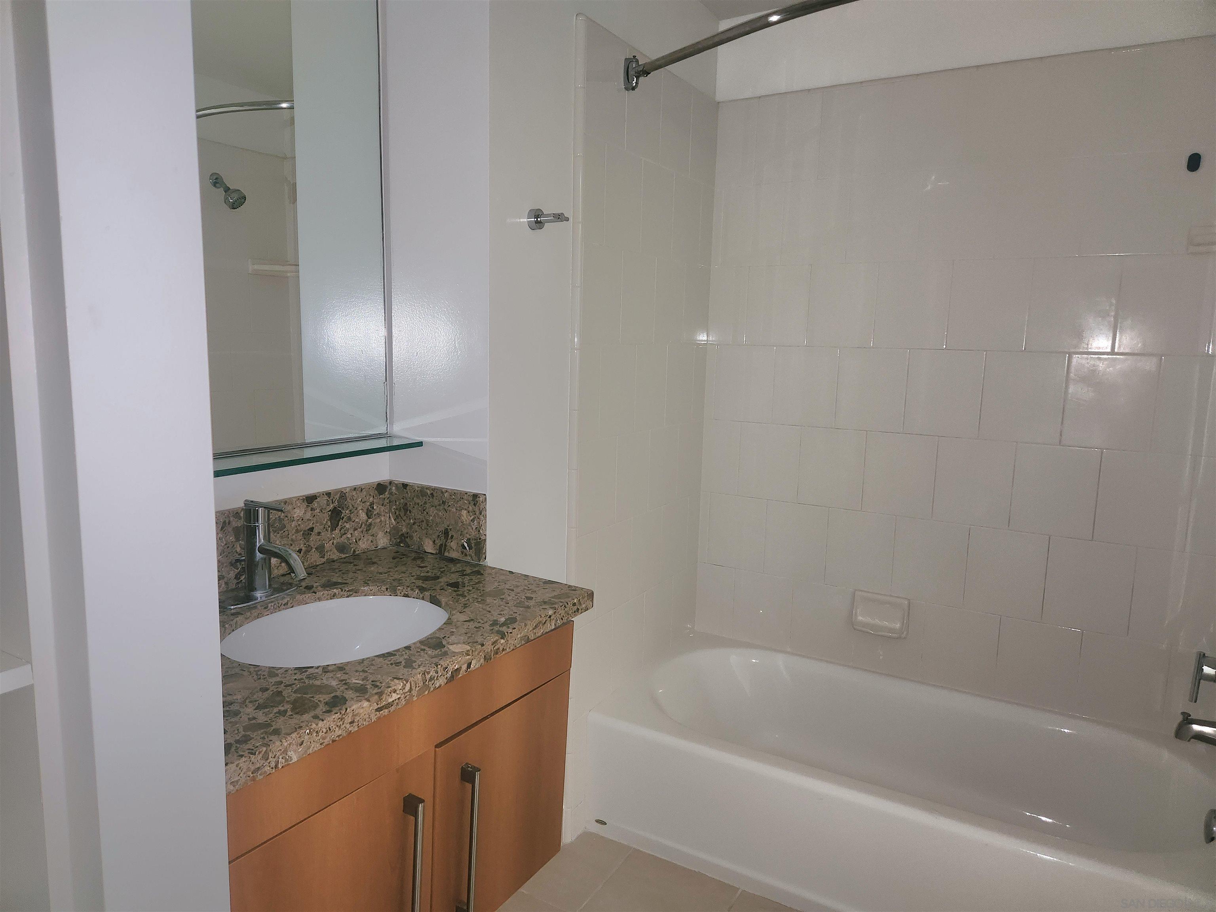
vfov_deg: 58.9
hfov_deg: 73.9
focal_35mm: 23
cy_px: 456
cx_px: 608
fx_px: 808
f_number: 1.8
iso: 250
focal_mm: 5.4
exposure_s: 1/9
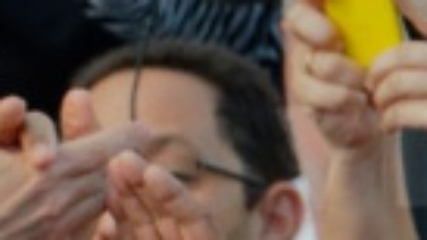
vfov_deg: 0.7
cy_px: 252
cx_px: -489
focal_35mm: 1700
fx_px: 19245
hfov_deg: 1.3
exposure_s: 1/500
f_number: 5.6
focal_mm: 185
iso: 250
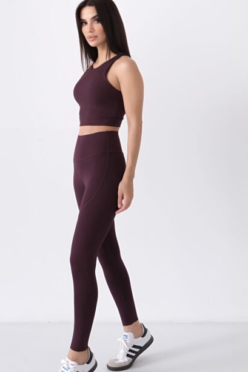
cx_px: 103
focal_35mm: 47
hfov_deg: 28.6
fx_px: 485
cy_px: 147
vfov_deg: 41.7
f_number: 5.6
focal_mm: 21.2
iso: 2000
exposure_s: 1/60
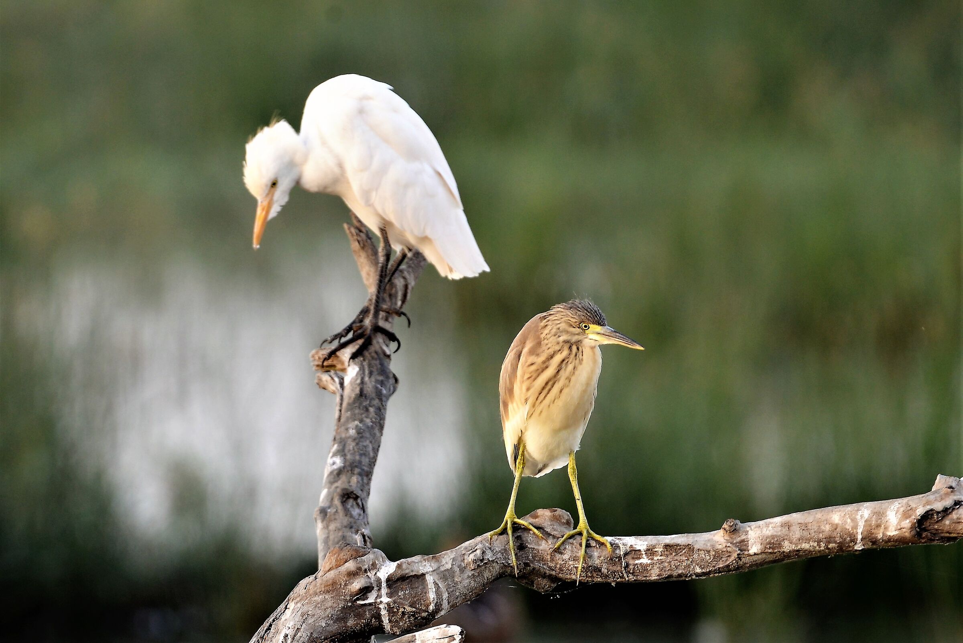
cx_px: 482
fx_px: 16055
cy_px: 322
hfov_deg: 3.4
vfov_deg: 2.3
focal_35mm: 600
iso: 400
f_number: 8
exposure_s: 1/200
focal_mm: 600
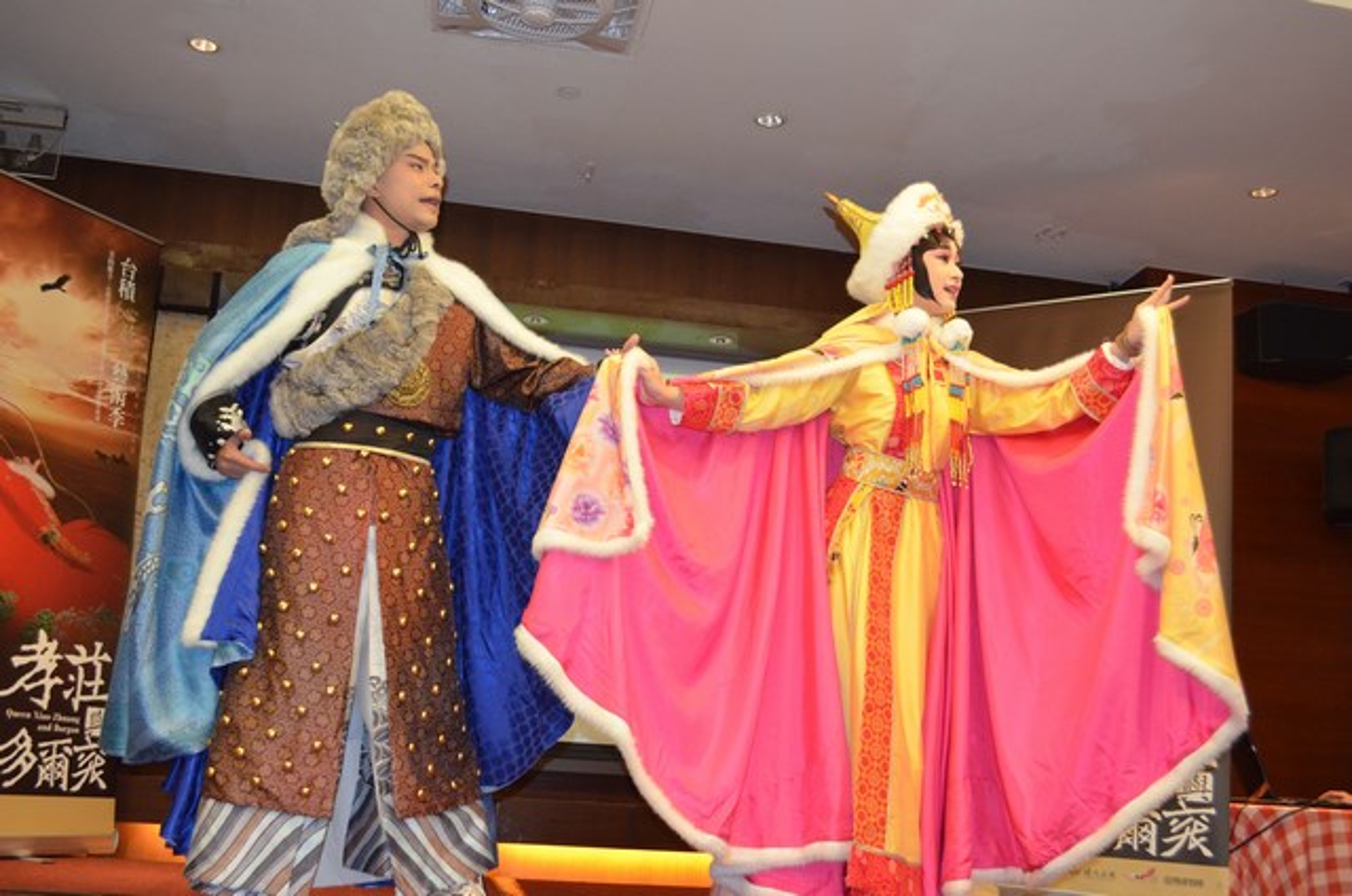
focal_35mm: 39
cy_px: 448
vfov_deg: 34.1
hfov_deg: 49.6
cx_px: 676
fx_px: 1462
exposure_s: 1/60
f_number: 4.2
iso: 2200
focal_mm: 26
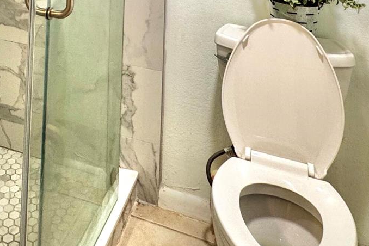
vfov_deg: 24.0
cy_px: -125
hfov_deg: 42.6
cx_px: 76
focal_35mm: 44
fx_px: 451
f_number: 2.2
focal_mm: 2.22
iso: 200
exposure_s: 1/60
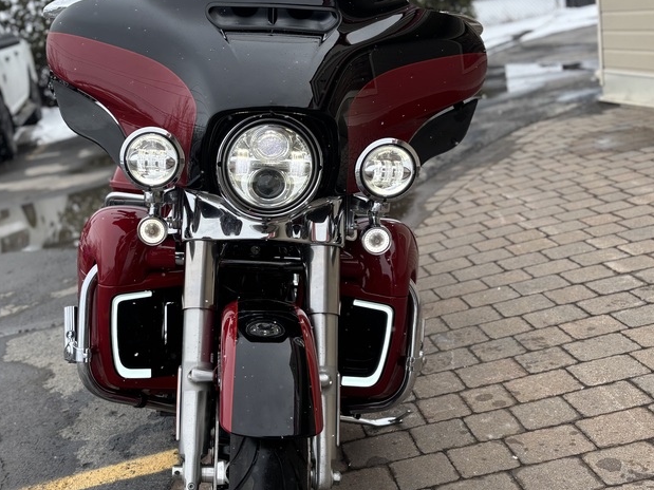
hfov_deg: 43.3
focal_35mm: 43
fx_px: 812
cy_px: 256
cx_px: 227
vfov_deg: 33.6
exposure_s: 1/1115
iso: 50
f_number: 1.6
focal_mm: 5.96
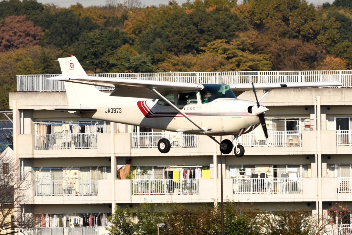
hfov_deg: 5.1
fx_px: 3960
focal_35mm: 405
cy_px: 118
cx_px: 176
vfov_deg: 3.4
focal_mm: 270
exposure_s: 1/1250
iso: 400
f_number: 8
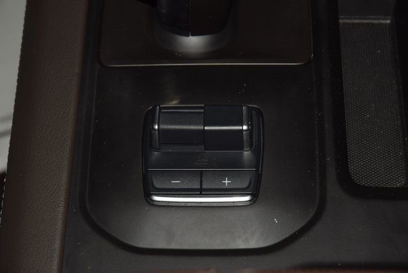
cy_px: 136
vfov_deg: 13.0
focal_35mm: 105
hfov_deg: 19.5
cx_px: 204
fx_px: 1190
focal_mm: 70
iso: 100
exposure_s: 1/125
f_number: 8
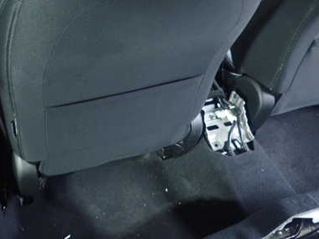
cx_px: 105
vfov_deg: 36.3
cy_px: 74
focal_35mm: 39
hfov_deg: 47.1
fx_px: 359
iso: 800
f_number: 2
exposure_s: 1/13
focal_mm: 4.5
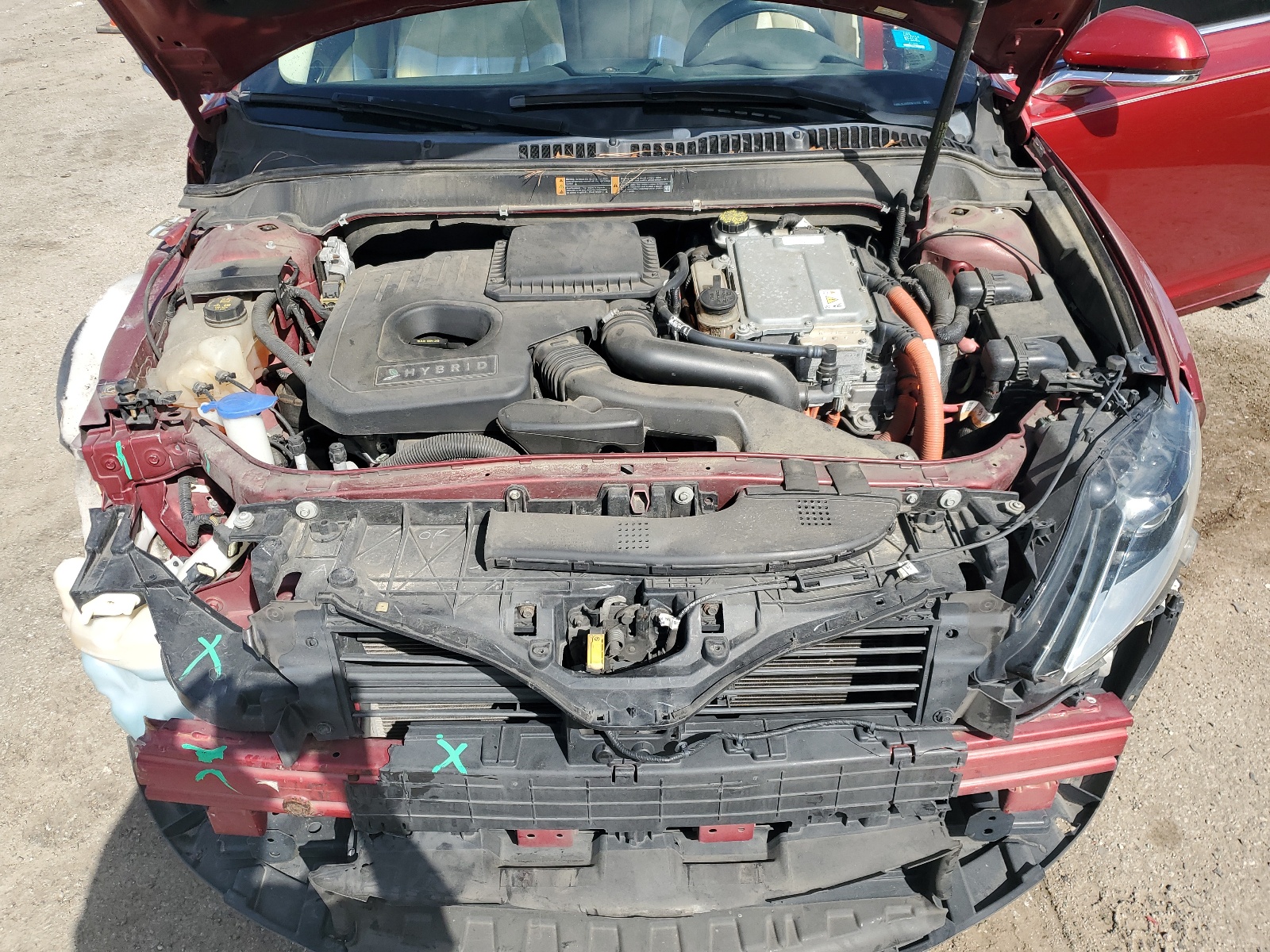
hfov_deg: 67.3
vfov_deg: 53.1
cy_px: 476
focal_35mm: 26
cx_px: 635
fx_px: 954
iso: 50
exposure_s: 1/2000
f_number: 1.5
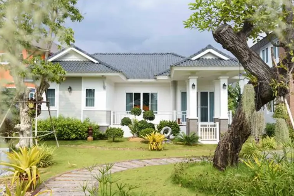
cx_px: 150
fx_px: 286
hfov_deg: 54.4
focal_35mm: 35
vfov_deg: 37.8
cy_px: 97
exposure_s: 1/250
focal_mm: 34
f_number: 5.6
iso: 100
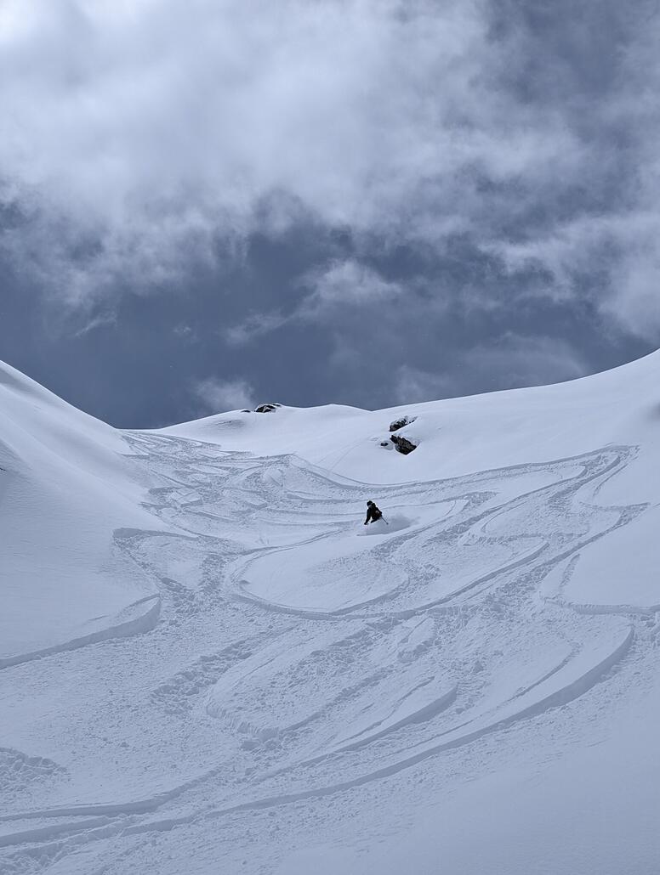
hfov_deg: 29.8
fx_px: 1242
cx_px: 330
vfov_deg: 38.9
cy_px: 438
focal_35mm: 49
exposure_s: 1/10526
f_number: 1.68
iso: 23
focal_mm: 6.9
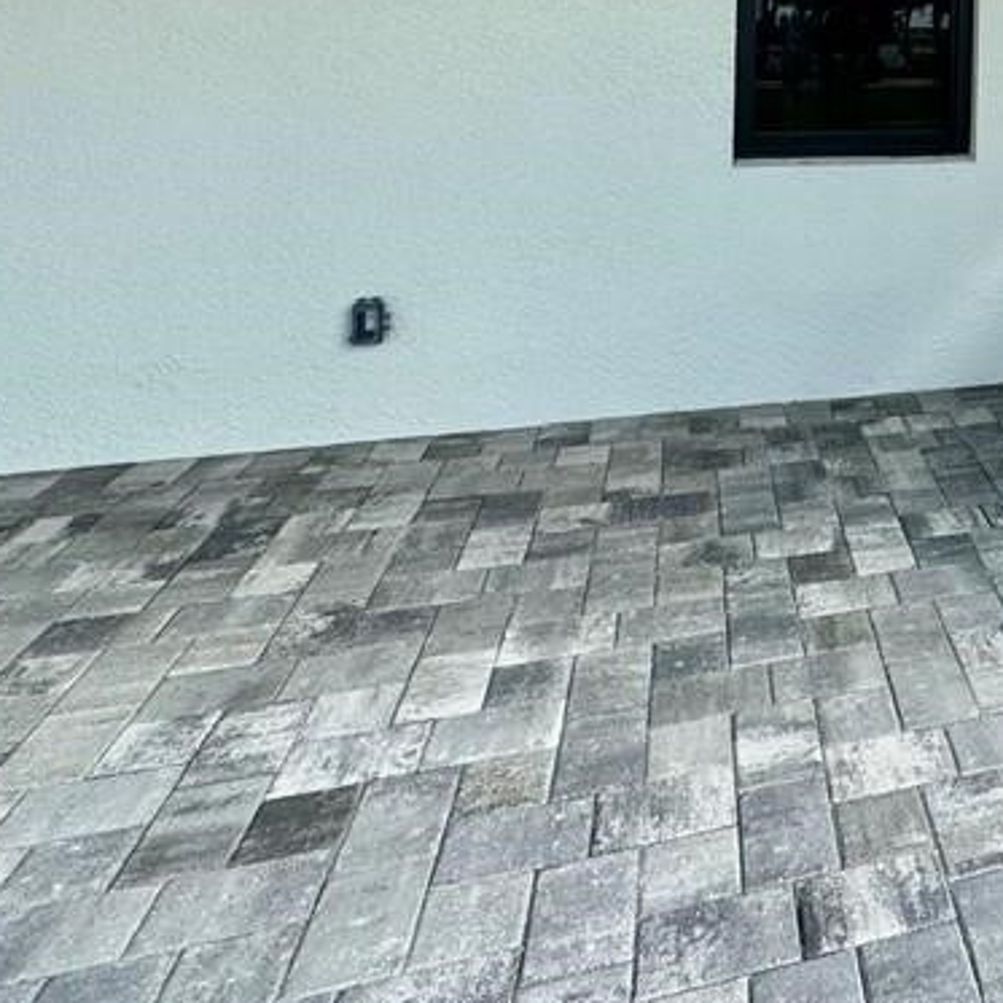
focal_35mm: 34
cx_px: 1084
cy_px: 11
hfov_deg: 40.1
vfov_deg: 42.2
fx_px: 1115
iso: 40
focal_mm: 2.22
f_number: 2.2
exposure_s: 1/980
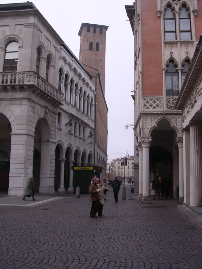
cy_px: 134
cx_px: 101
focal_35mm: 38
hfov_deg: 37.7
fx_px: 296
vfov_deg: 49.0
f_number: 2.8
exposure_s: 1/376
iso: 100
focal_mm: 5.8
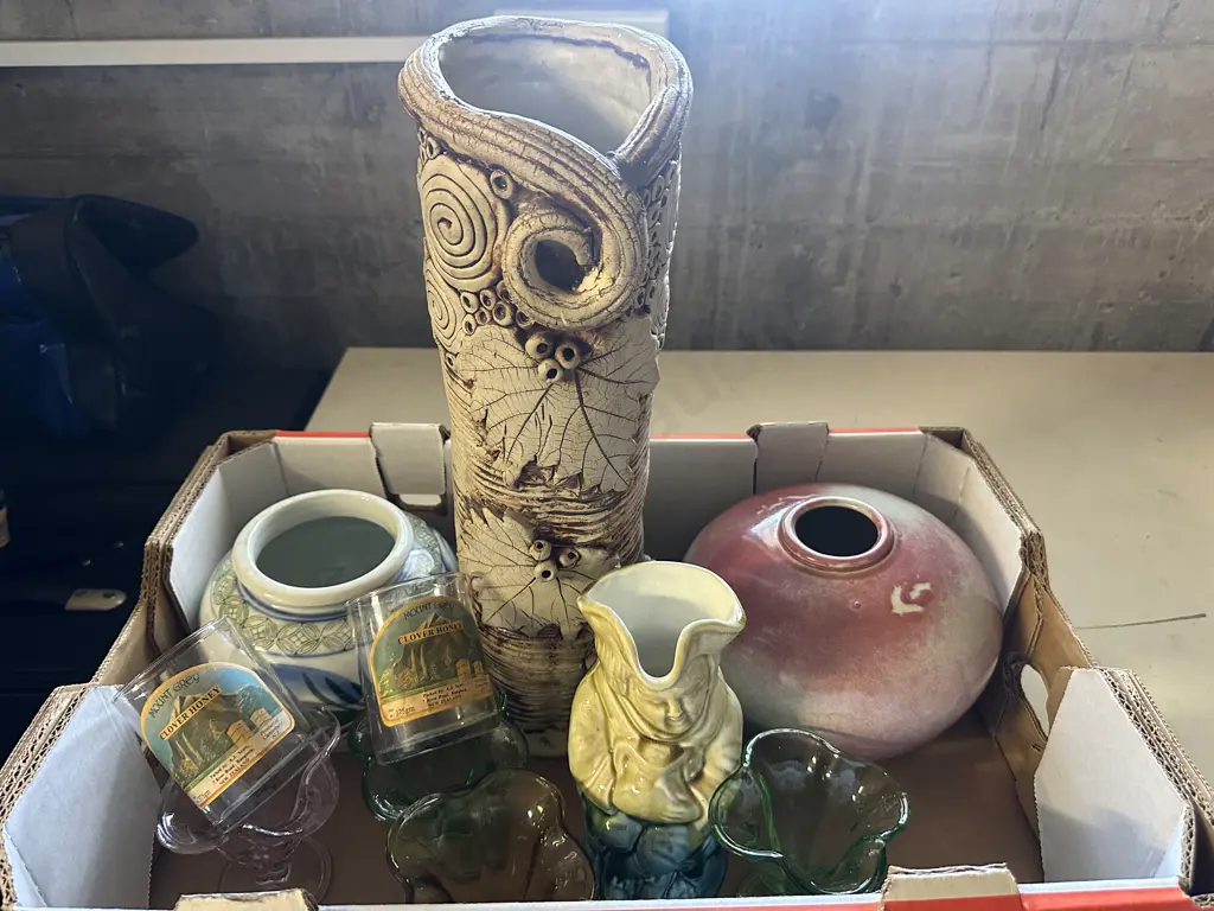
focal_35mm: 24
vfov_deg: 56.8
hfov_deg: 71.6
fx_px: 842
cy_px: 456
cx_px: 607
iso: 400
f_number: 1.78
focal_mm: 6.86
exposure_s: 1/50
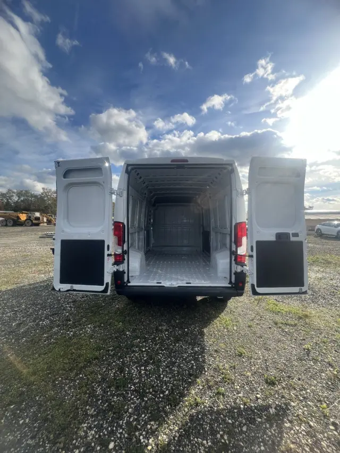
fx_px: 170
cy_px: 226
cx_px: 170
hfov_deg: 89.9
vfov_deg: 106.2
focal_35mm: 13
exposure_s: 1/803
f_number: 1.8
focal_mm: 1.57
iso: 32
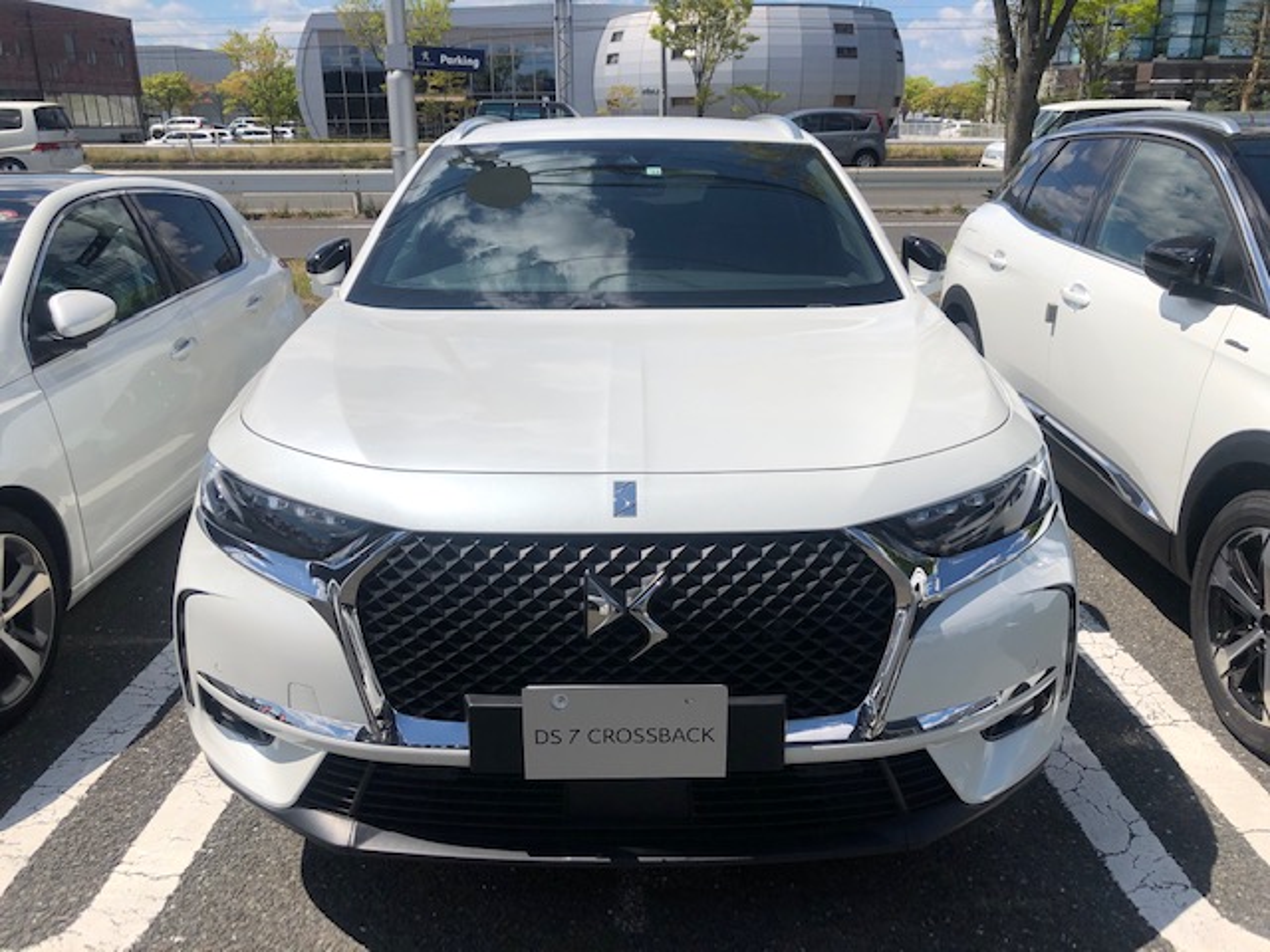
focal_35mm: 28
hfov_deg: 63.4
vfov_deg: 49.7
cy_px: 476
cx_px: 635
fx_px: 1027
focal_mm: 3.99
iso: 20
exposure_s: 1/4367
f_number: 1.8
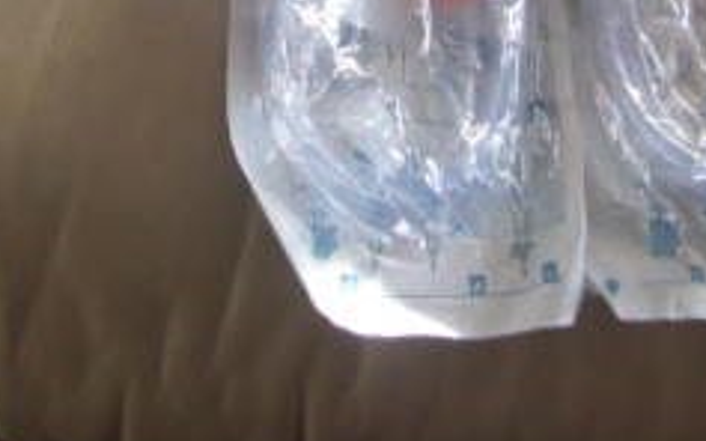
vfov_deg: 15.0
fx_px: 1539
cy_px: -241
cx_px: 405
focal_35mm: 80
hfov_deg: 25.8
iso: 200
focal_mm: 4.9
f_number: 2.6
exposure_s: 1/60
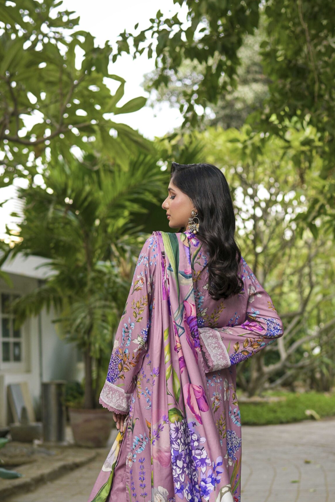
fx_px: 1032
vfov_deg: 27.2
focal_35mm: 74
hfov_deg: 18.4
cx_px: 186
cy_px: 338
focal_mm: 50
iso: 100
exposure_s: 1/160
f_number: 2.8
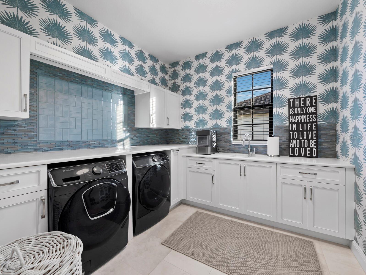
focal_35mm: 14
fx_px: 148
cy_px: 138
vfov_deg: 85.7
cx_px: 183
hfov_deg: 102.0
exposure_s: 1/2
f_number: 10
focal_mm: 7
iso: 250
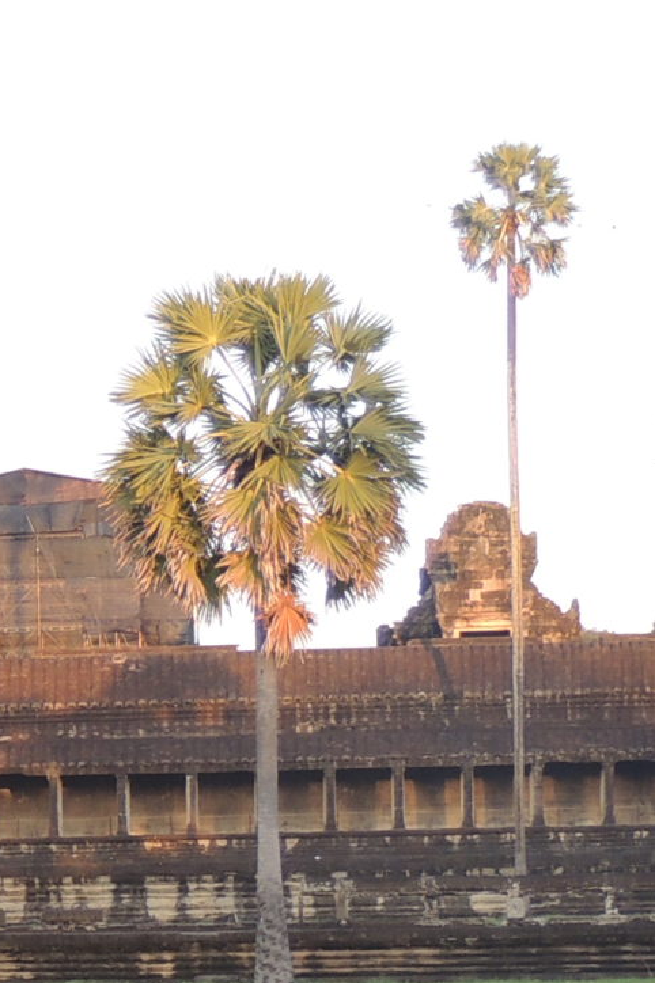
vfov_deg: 11.0
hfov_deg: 7.1
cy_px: 1077
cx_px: -795
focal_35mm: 184
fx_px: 5026
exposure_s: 1/50
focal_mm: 8.9
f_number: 3.6
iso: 100
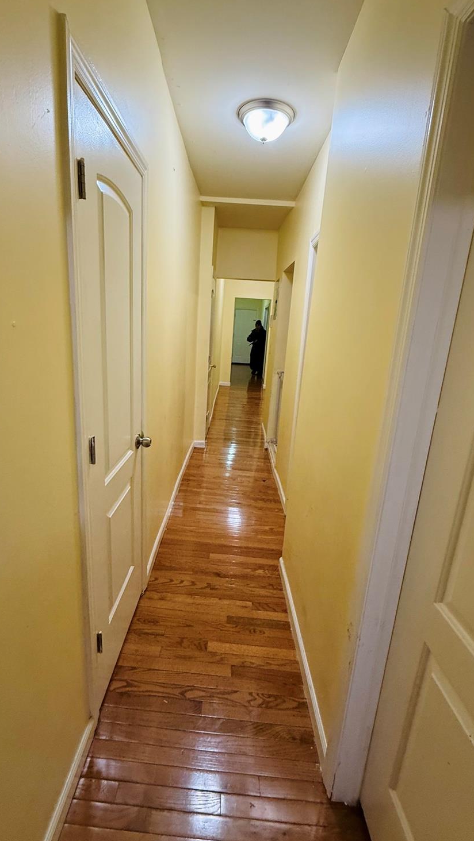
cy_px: 417
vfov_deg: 99.4
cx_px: 213
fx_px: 357
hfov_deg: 66.9
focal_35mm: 16
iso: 320
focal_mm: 2.22
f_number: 2.2
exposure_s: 1/60
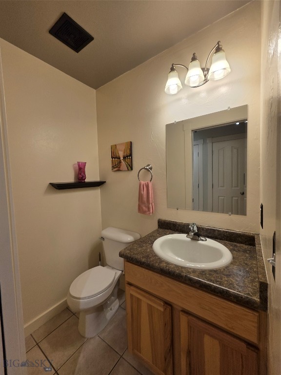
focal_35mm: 13
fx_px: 141
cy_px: 188
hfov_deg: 89.9
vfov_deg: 106.2
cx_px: 140
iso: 50
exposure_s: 1/120
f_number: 1.9
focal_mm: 2.2
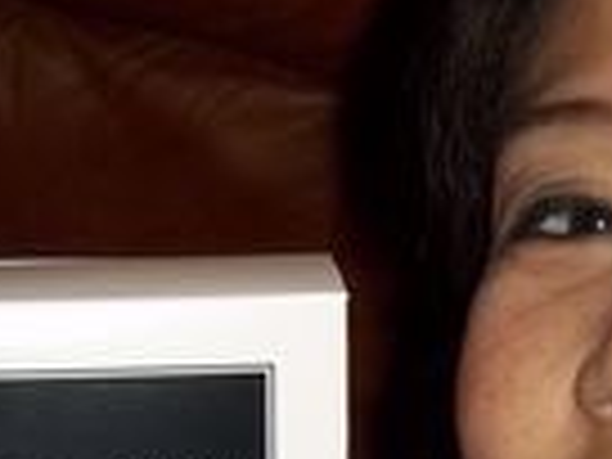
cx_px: 632
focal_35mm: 219
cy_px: 718
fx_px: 3872
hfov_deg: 9.0
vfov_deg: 6.7
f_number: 3.5
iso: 160
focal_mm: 8.2
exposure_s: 1/40
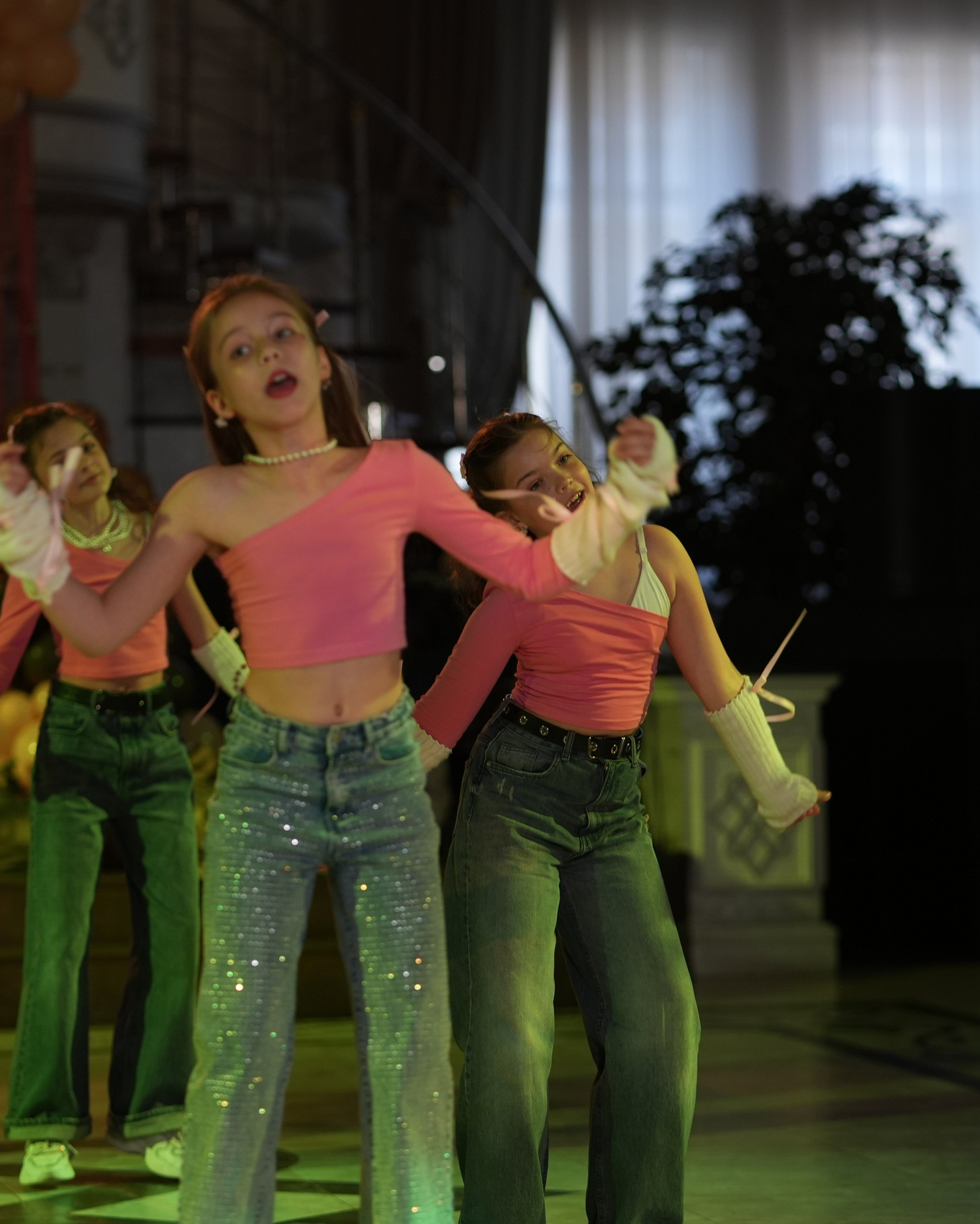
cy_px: 612
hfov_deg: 12.9
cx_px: 516
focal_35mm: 120
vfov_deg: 16.0
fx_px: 4350
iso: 800
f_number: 2.2
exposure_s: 1/400
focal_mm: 85
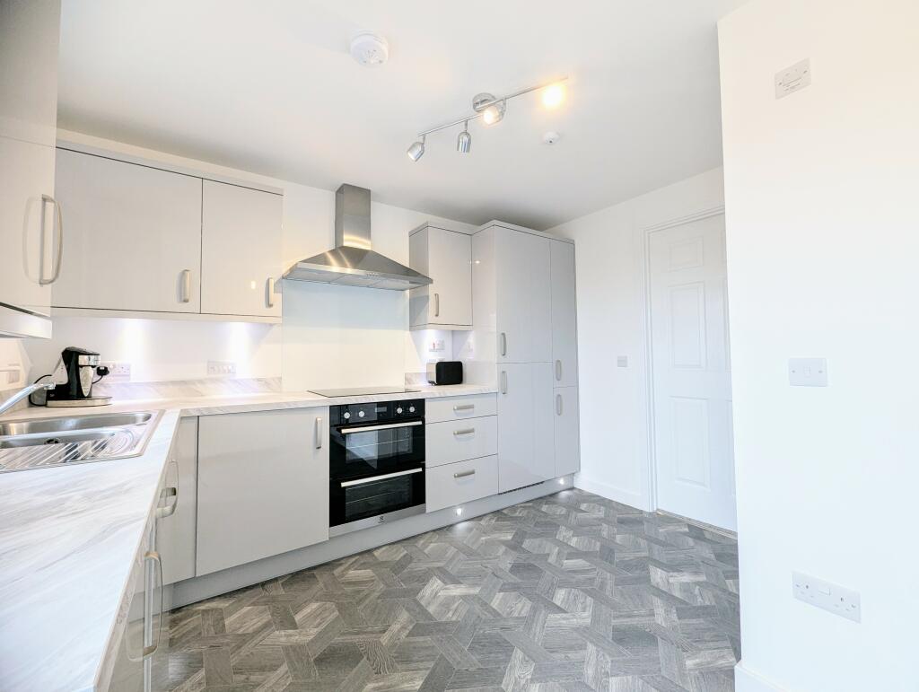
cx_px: 460
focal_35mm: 13
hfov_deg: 106.1
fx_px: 346
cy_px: 346
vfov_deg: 90.1
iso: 48
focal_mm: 1.95
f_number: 2.2
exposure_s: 1/36.3
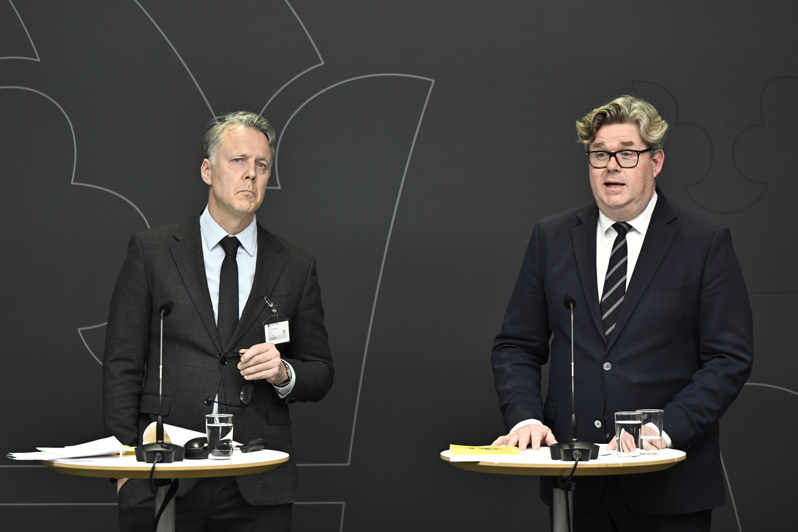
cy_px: 266
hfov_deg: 17.1
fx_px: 2659
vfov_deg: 11.4
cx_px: 399
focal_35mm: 120
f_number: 2.8
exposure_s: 1/250
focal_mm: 120
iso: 1250
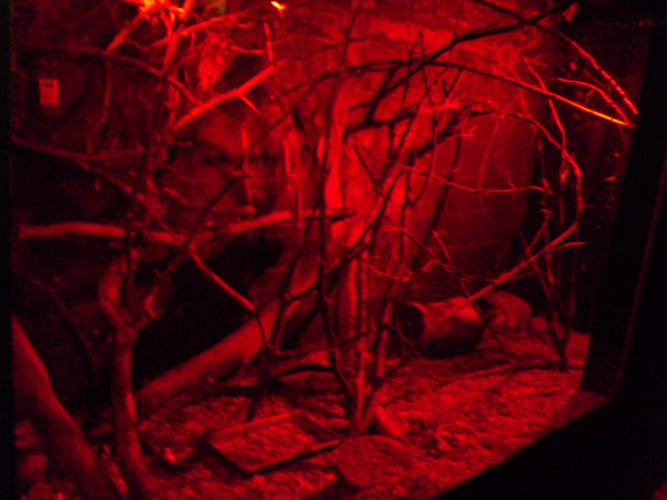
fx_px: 694
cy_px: 250
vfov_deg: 39.7
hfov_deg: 51.4
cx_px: 334
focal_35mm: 36
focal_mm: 6.3
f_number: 3.1
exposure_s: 1/8
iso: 800
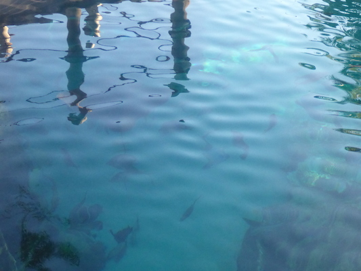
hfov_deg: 28.2
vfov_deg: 21.3
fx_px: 720
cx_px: 180
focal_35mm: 69
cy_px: 136
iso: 1000
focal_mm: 11.7
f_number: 5.3
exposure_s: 1/320
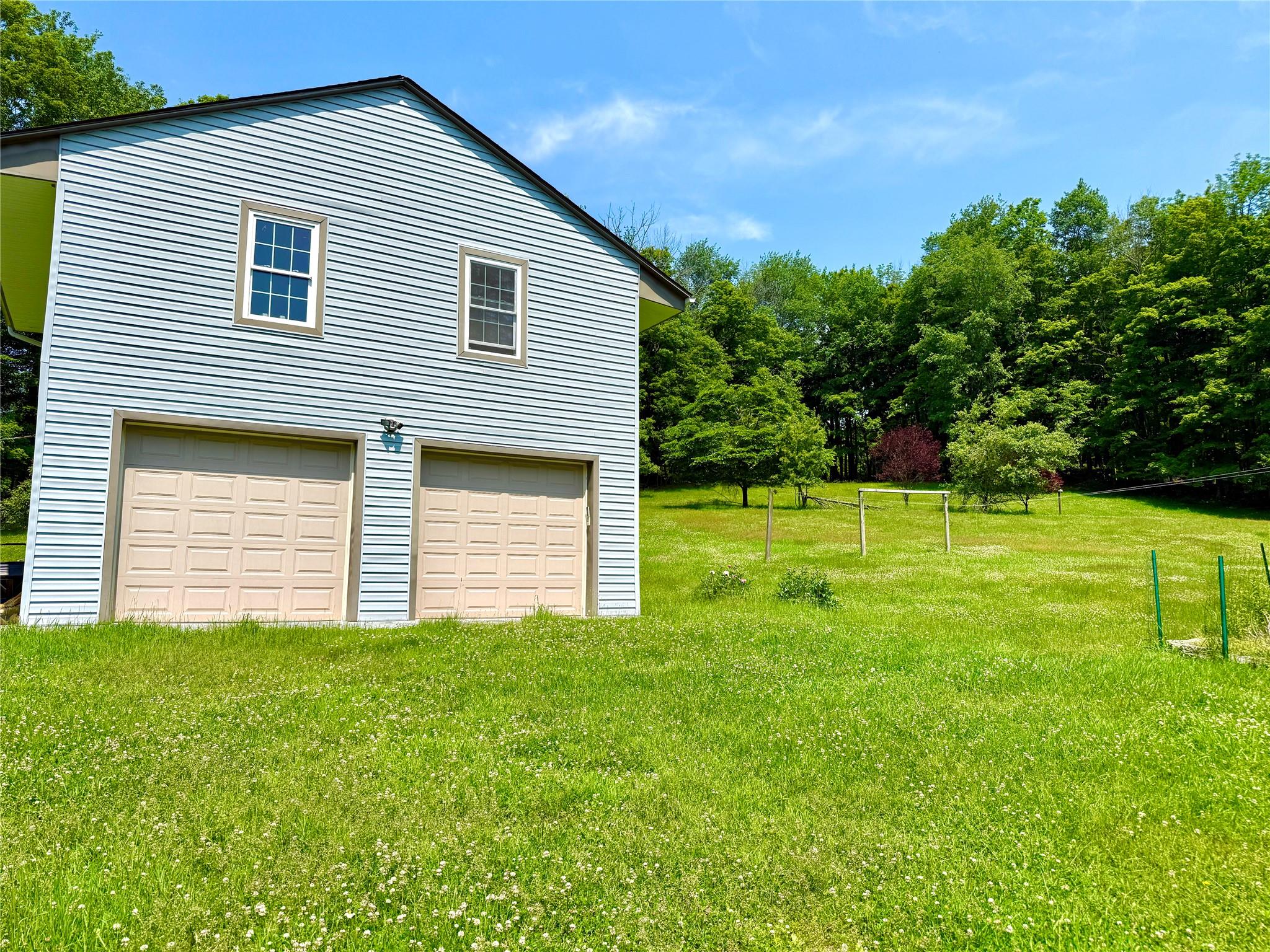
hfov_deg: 71.6
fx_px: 881
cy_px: 476
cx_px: 635
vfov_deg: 56.8
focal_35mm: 24
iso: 80
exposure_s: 1/5714
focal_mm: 6.76
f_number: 1.78
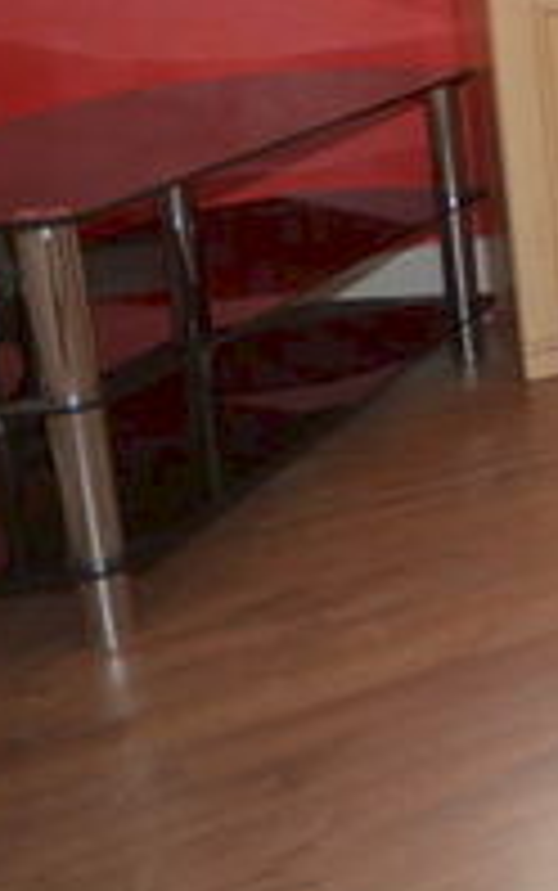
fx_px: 1312
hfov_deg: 13.0
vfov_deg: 34.9
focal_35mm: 54
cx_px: 1512
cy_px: 58
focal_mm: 10
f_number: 4
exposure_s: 1/60
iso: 800
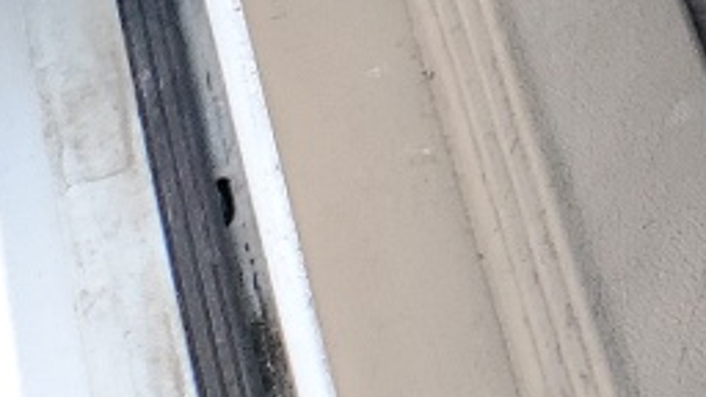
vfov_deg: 6.1
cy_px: -1015
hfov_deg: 9.4
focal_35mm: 177
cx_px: 2168
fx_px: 3313
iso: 50
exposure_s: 1/476
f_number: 1.5
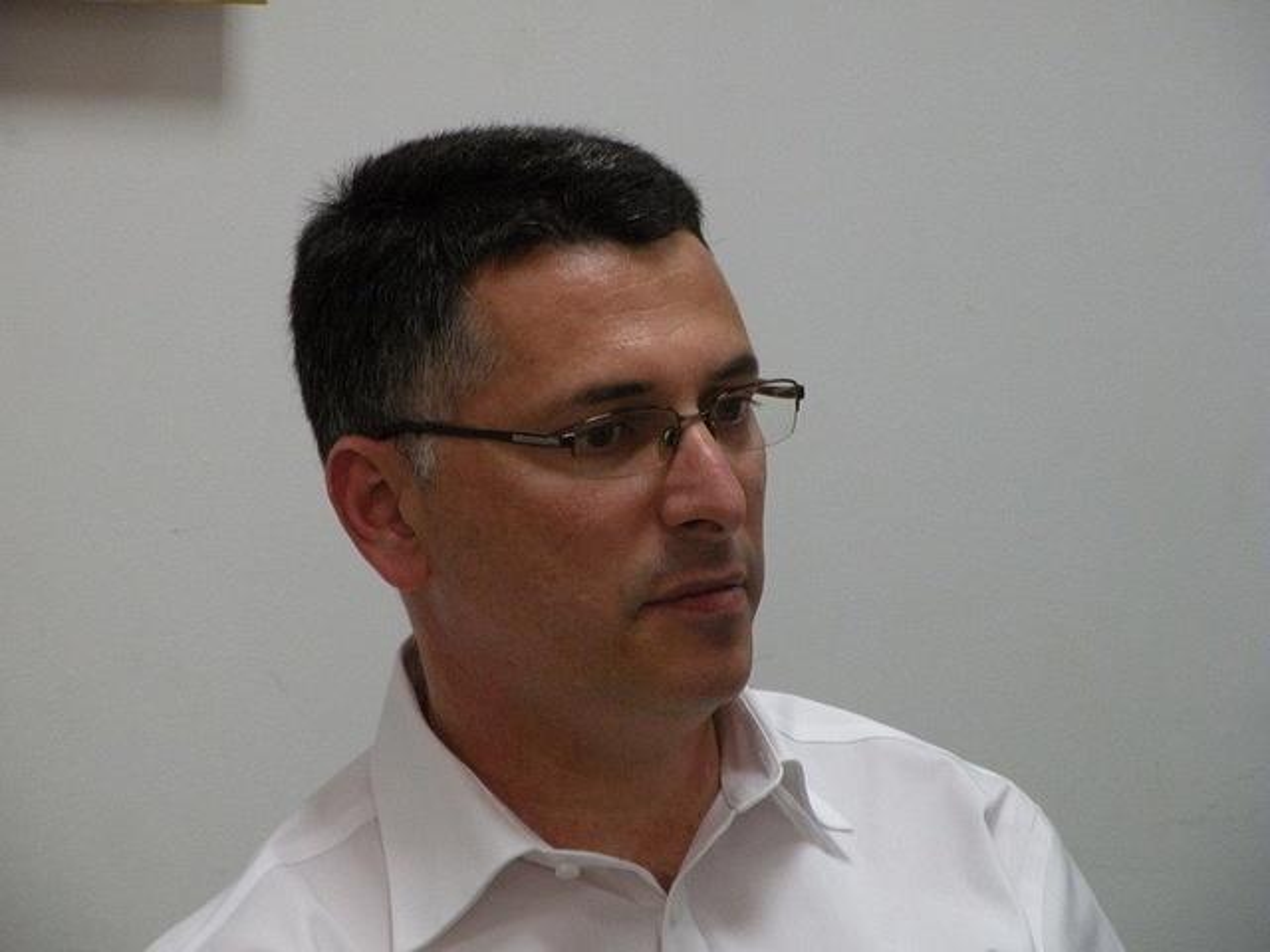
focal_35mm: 208
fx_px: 7631
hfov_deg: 9.5
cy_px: 476
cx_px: 635
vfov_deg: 7.1
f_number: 4.5
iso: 400
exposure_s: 1/48.2
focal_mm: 36.9
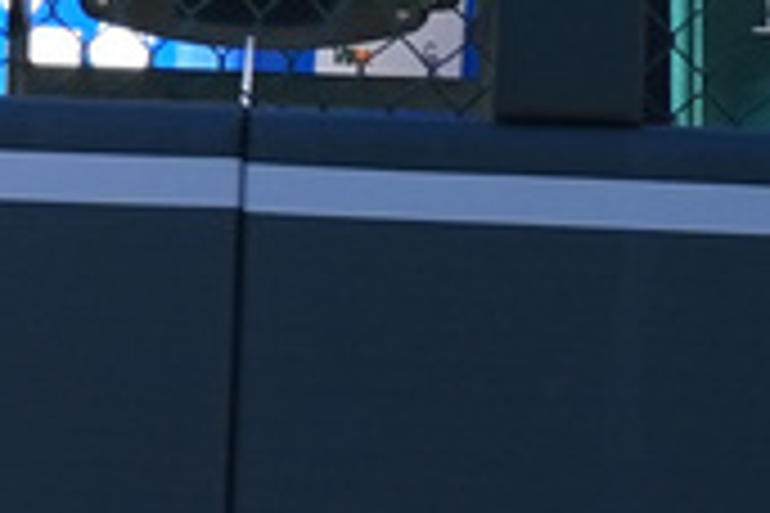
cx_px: -477
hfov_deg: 0.4
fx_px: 115555
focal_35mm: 5403
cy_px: -58
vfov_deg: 0.3
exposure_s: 1/1250
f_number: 4
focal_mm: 600
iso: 400
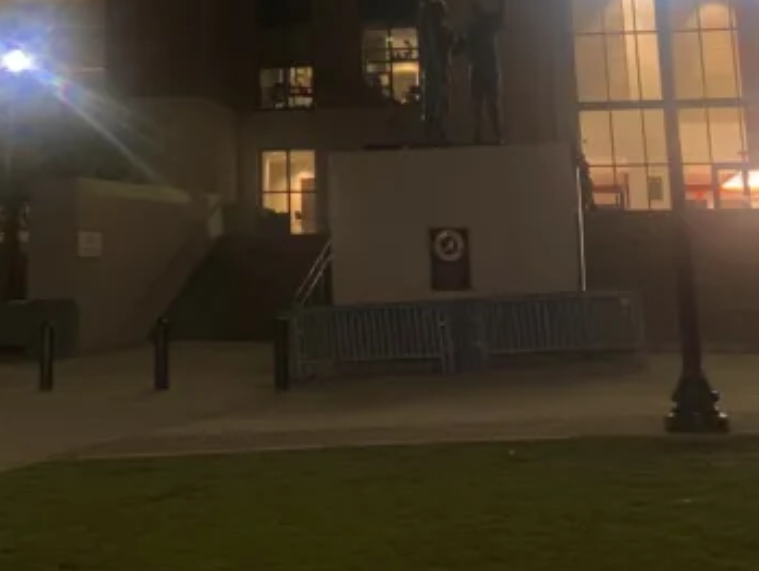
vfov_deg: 18.0
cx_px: 230
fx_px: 1668
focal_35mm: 76
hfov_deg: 25.5
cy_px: -191
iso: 400
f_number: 1.8
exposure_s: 1/30
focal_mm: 4.25
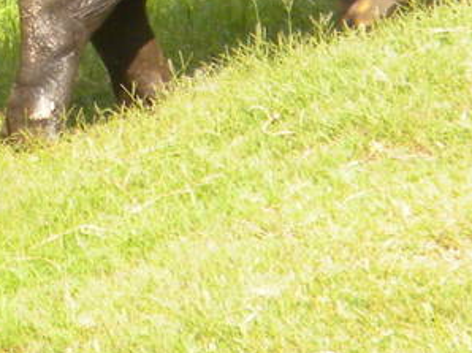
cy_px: -120
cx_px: -48
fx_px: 19020
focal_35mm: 1396
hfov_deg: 1.4
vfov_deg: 1.1
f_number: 5.3
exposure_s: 1/172
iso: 64
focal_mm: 46.2
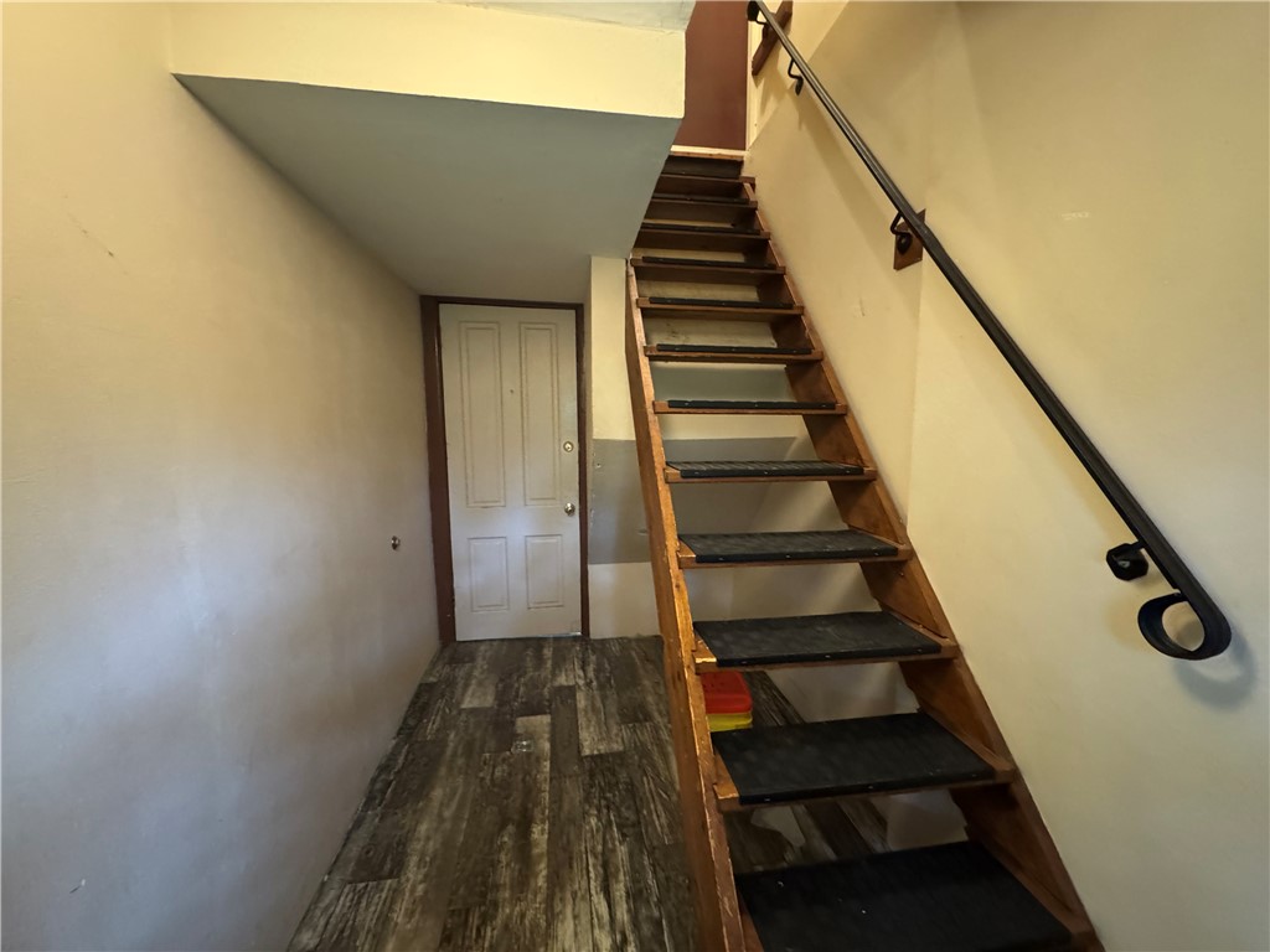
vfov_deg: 85.7
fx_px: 514
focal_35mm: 14
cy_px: 476
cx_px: 635
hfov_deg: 102.1
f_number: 2.2
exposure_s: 1/40
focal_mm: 2.22
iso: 1250
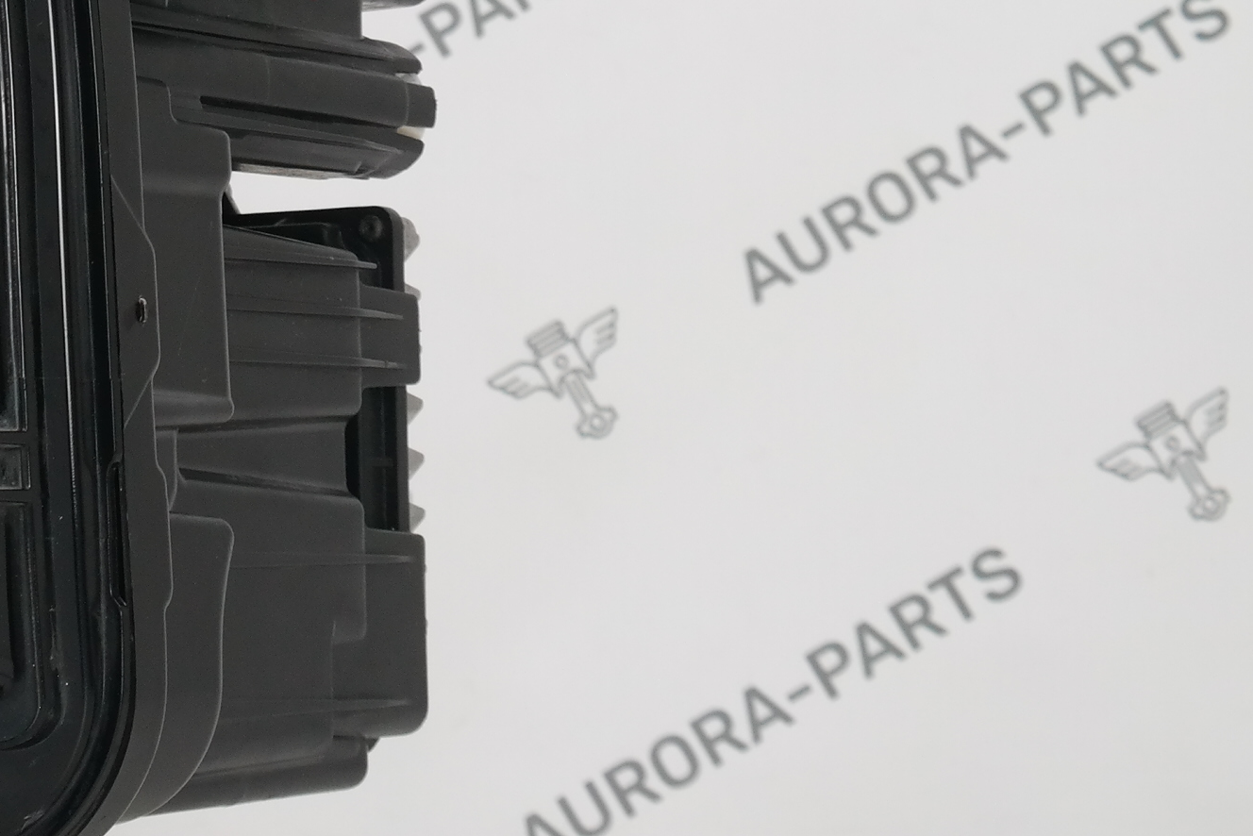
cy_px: 15
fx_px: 4177
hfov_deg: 16.2
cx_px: -374
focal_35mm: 120
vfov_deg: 11.3
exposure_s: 1/50
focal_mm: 27
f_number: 7.1
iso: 400
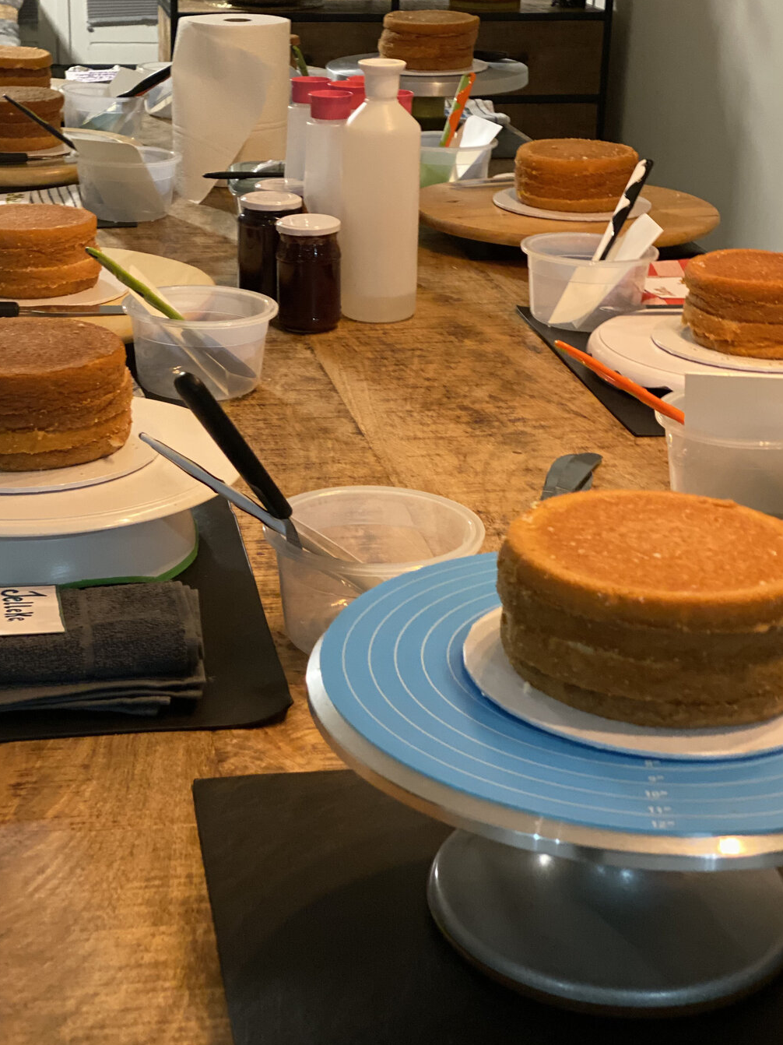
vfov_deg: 31.2
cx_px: 331
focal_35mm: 62
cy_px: 456
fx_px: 1870
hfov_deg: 23.6
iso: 400
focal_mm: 6
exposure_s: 1/20
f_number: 2
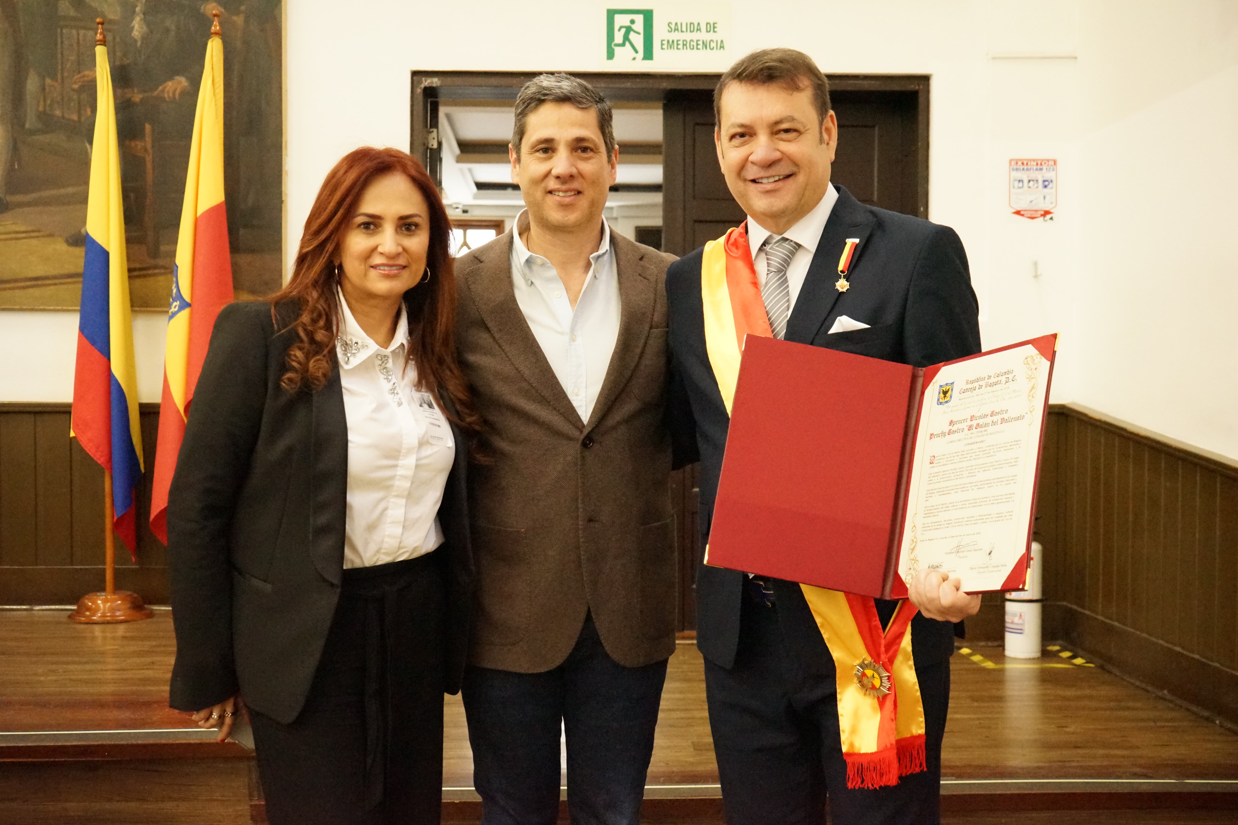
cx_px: 619
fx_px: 1341
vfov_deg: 34.2
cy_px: 412
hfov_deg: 49.6
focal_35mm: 39
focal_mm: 39
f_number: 6.3
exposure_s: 1/125
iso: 12800
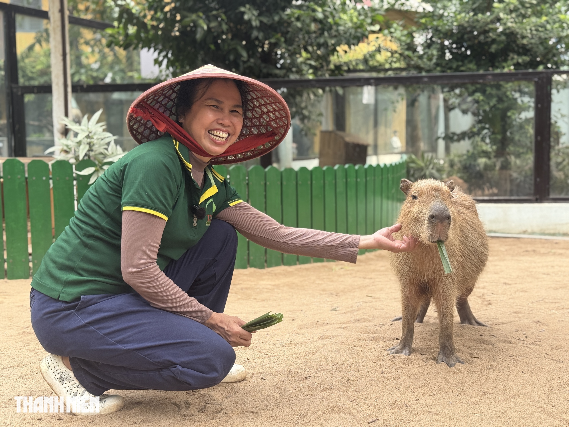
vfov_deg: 30.3
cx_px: 284
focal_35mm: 48
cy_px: 214
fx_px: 789
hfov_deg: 39.7
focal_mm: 6.76
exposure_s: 1/663
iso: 64
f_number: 1.78
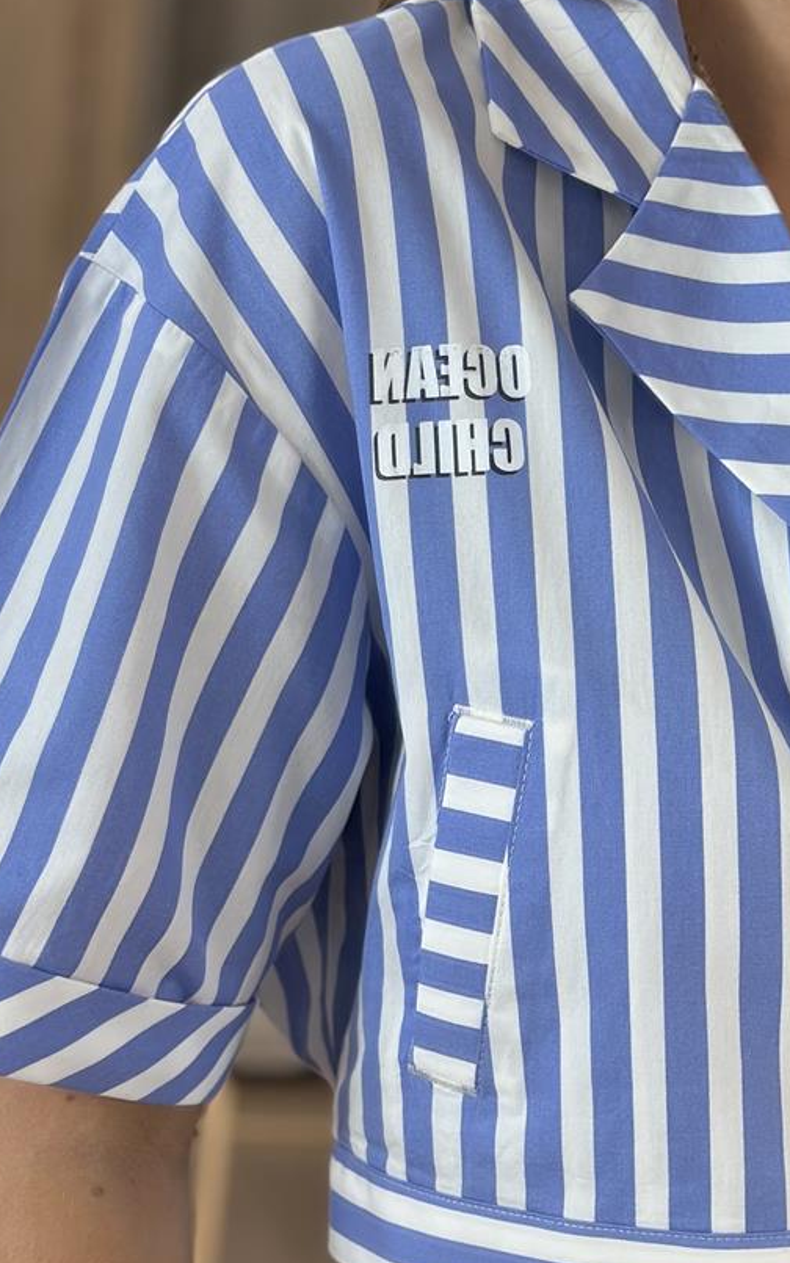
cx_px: 740
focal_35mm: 101
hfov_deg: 12.8
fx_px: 3478
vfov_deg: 20.5
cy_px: 829
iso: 80
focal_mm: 6.86
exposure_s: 1/236
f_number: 1.78
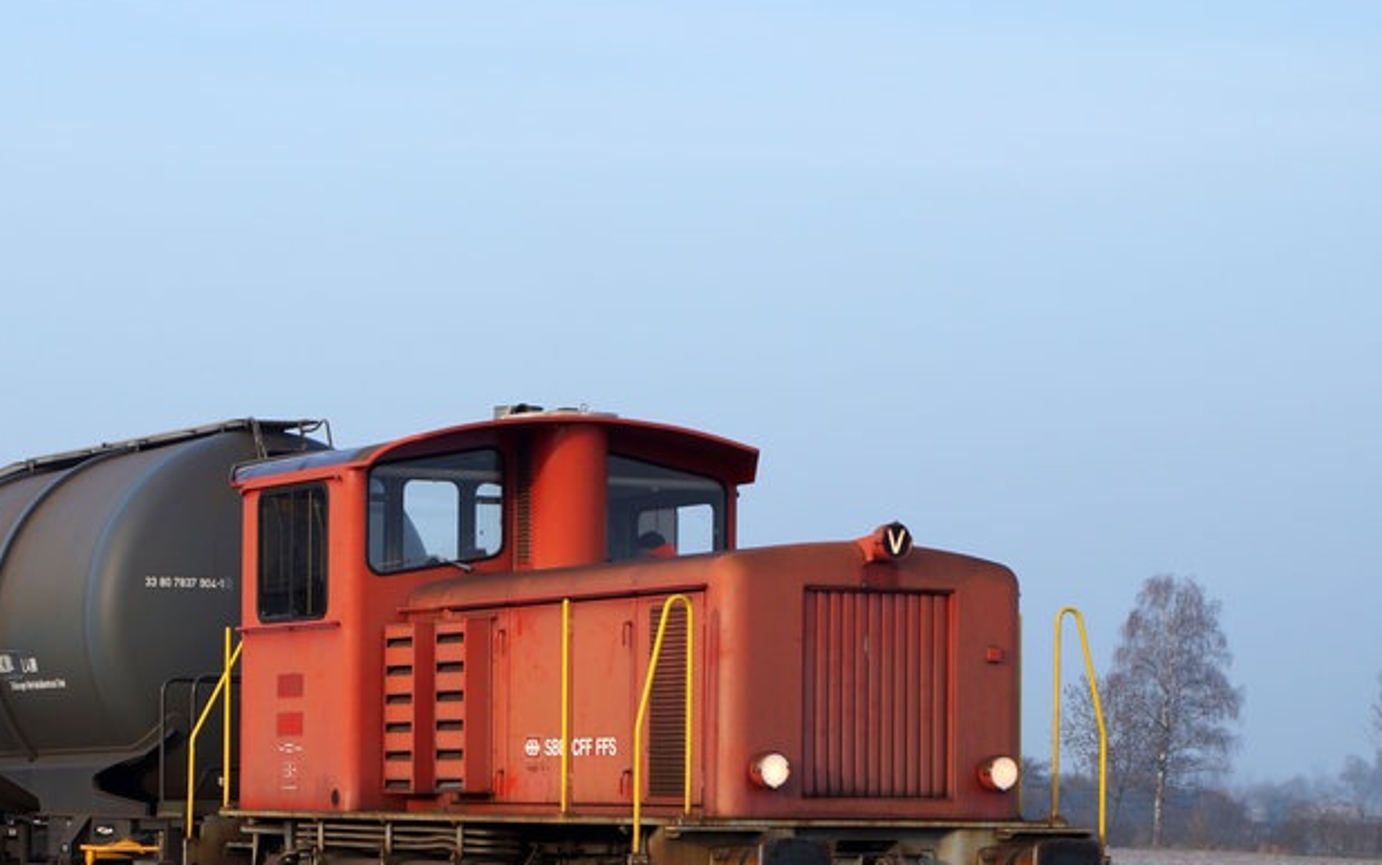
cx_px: 181
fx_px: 3918
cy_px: 755
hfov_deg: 19.7
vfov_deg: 12.5
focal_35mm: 104
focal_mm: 35
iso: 100
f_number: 5.6
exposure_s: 1/200
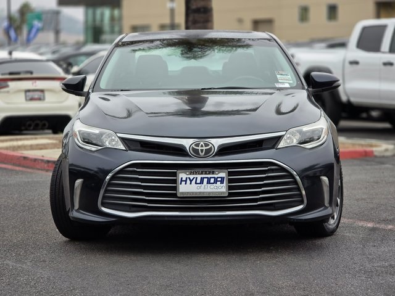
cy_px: 148
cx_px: 198
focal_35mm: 115
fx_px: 1312
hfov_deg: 17.1
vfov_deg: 12.9
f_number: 3.4
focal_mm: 18.6
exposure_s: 1/120
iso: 80
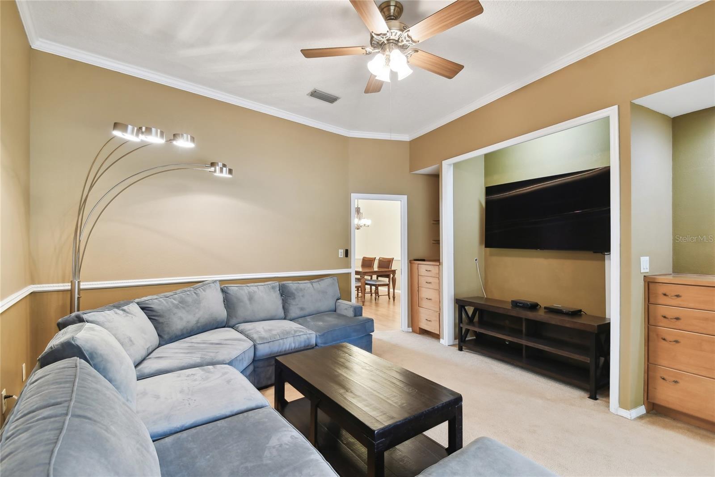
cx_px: 358
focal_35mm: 15
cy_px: 238
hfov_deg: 100.4
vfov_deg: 77.3
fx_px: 298
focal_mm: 10
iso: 100
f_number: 7.1
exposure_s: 1/3.33
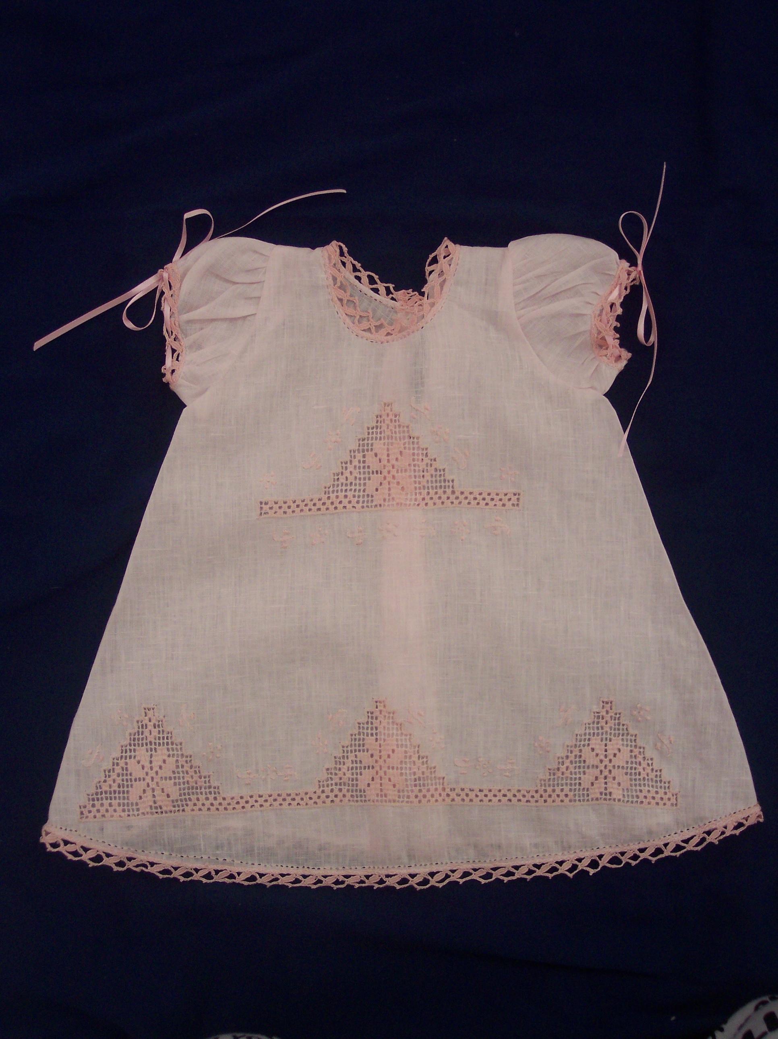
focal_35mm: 38
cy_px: 520
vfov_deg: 49.0
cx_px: 389
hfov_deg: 37.7
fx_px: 1140
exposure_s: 1/45
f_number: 2.8
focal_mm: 8
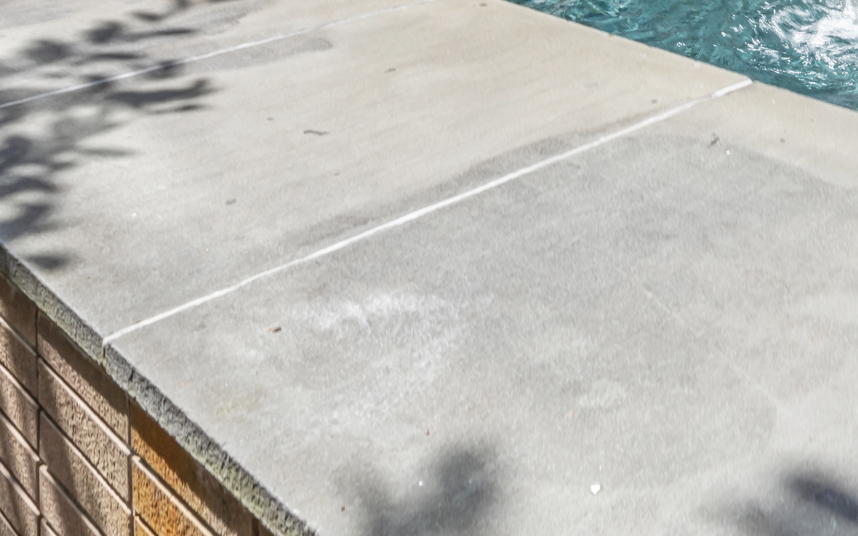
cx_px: 856
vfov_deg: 21.3
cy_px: -314
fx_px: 1146
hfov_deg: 36.9
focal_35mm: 49
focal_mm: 14
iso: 100
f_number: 13
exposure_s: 1/30
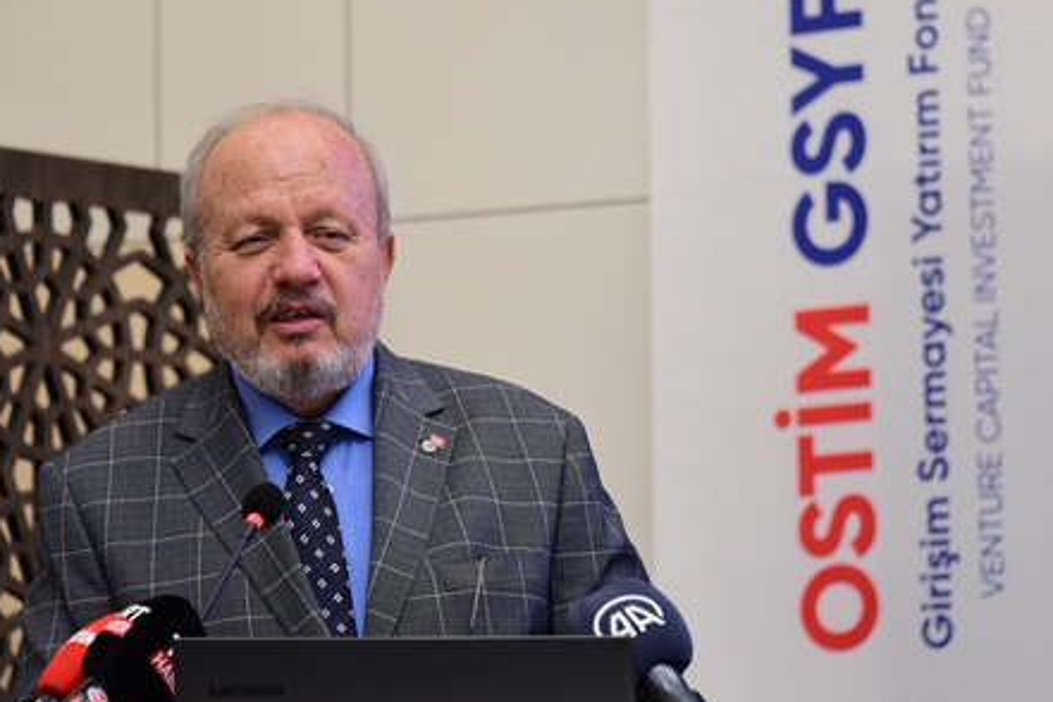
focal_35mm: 240
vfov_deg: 5.7
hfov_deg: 8.6
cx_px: 546
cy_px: 350
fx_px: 7019
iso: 1600
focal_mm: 170
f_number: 5.6
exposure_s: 1/125
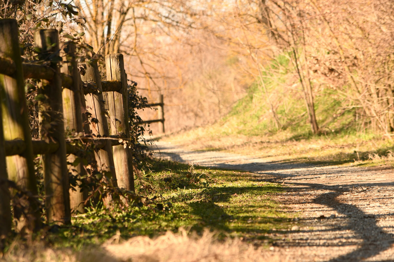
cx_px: 197
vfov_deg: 4.2
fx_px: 3611
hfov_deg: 6.2
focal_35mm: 330
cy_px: 131
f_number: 10
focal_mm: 220
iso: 360
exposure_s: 1/250
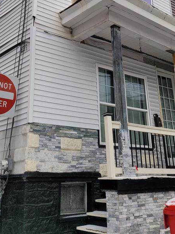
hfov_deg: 30.9
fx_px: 317
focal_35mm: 47
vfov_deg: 39.1
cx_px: 92
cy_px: 51
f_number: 1.8
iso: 40
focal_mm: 5.4
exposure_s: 1/574
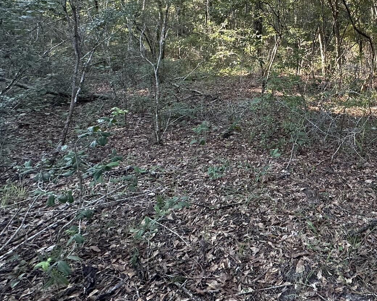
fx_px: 301
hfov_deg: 58.0
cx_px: 314
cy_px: 63
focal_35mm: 27
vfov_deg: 50.2
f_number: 2.2
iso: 125
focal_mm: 2.22
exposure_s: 1/99
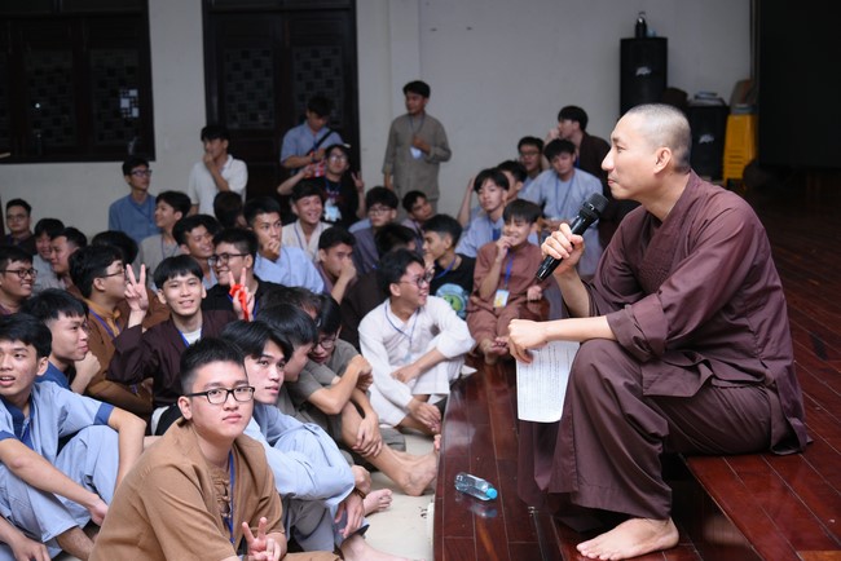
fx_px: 1285
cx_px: 420
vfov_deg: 24.6
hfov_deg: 36.2
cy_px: 280
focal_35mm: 55
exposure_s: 1/250
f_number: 4.5
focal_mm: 55
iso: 2000
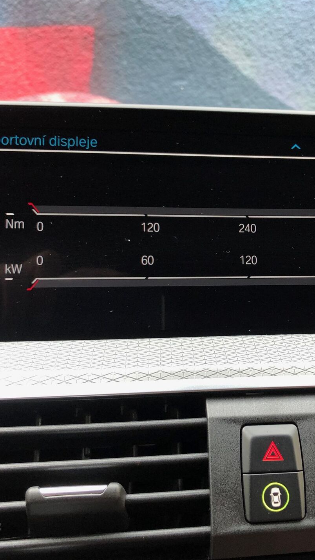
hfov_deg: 28.2
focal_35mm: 41
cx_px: 264
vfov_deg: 49.4
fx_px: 609
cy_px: 280
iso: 40
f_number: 1.8
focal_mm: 4
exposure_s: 1/81
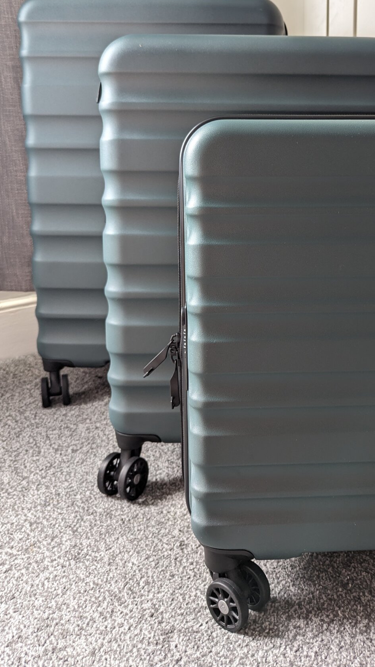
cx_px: 280
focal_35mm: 32
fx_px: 566
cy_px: 262
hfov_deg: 35.9
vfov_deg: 60.4
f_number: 1.85
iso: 87
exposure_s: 1/63.1
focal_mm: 6.81
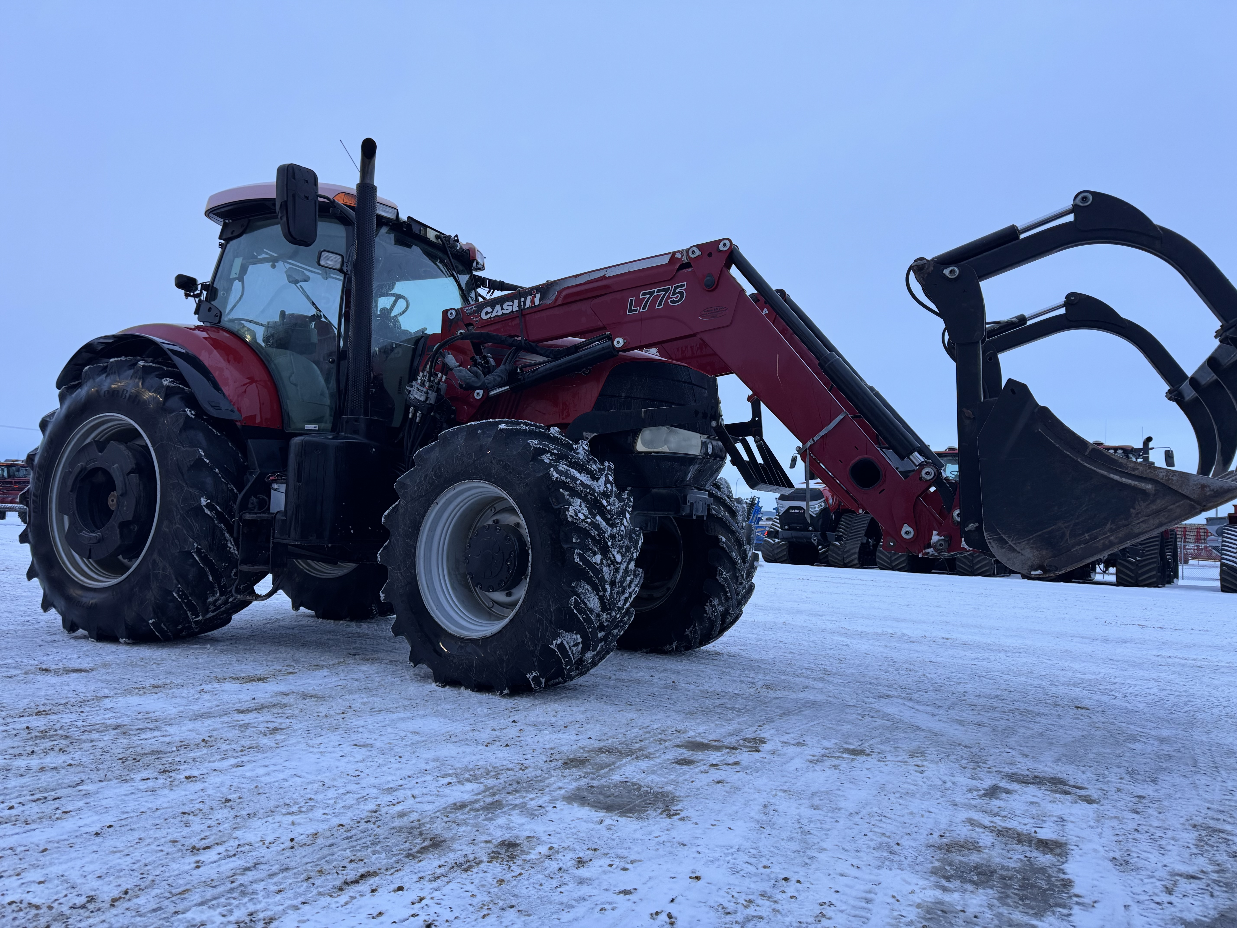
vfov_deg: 56.8
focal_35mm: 24
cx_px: 618
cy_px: 464
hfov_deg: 71.6
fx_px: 858
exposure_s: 1/121
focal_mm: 6.76
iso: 160
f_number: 1.78
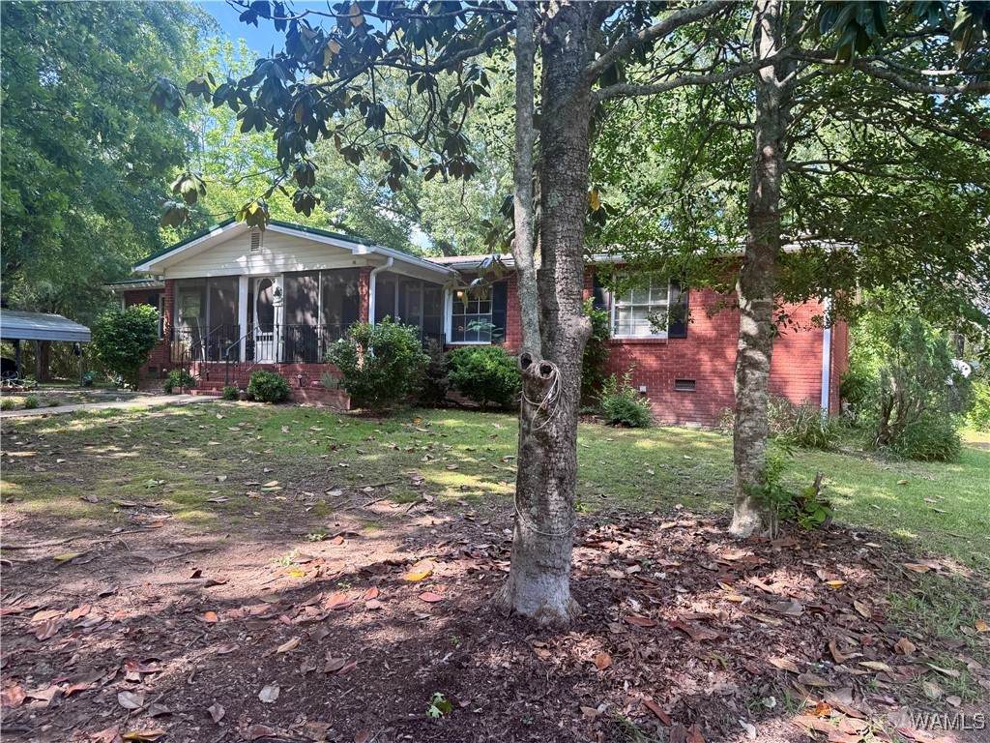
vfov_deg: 56.8
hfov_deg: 71.6
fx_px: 686
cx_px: 495
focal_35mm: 24
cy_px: 372
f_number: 1.78
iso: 80
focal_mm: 6.76
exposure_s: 1/328
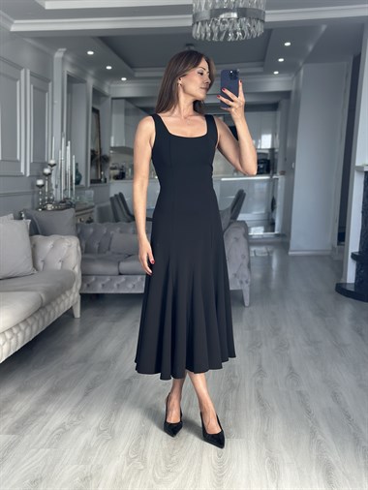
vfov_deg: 39.6
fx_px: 680
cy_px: 245
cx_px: 184
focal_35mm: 48
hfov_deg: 30.3
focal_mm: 6.86
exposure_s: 1/121
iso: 100
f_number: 1.78
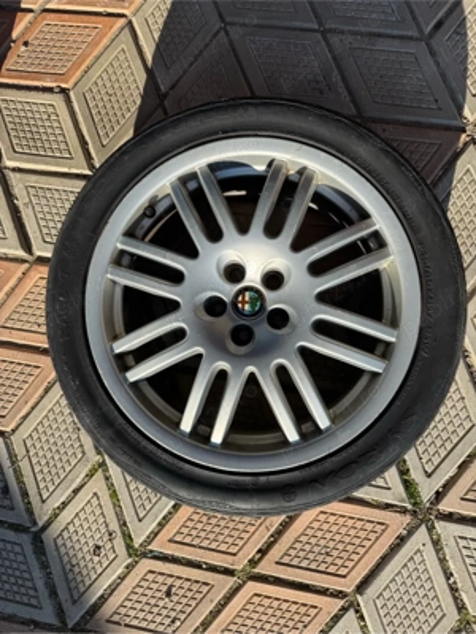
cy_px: 317
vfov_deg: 71.6
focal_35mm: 24
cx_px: 238
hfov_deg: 56.8
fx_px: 440
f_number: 1.78
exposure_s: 1/2710
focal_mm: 6.76
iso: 80
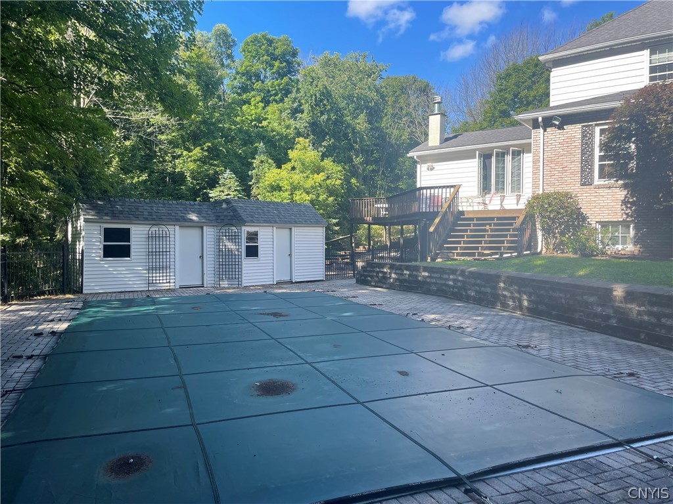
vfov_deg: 53.1
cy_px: 252
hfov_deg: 67.3
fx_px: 505
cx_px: 336
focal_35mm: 26
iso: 32
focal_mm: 4.2
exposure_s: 1/716
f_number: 1.6
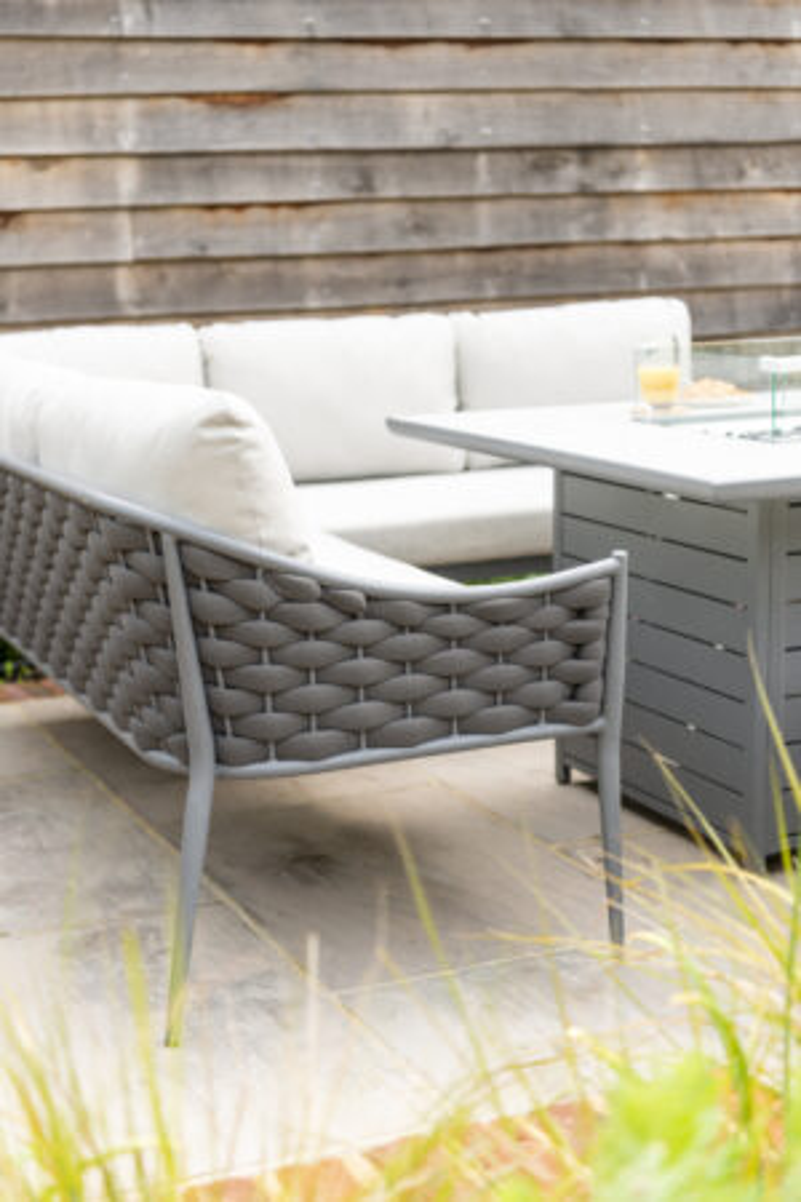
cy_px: 601
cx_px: 400
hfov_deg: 24.2
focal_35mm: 56
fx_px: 1869
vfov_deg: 35.6
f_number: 2.8
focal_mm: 56
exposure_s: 1/1000
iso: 200
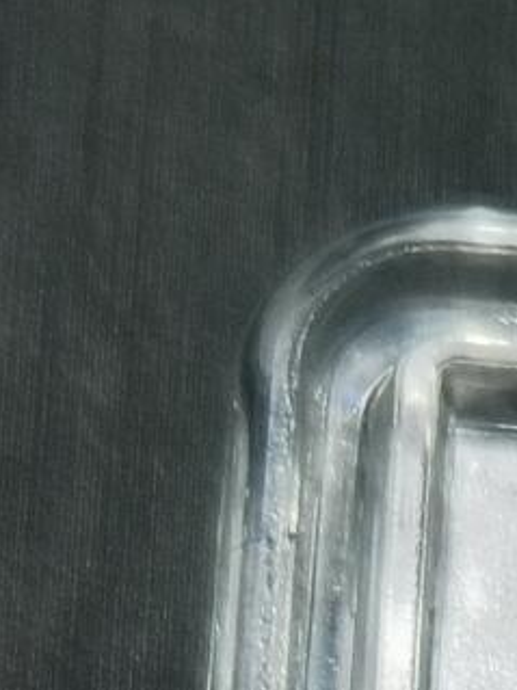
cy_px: 1856
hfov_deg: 4.3
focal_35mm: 333
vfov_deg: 5.7
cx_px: 1426
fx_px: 6636
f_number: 1.9
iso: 64
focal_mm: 6.67
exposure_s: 1/100
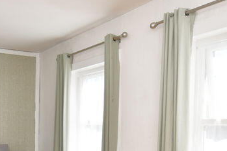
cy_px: 135
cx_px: 44
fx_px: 278
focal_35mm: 44
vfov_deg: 29.3
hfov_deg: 42.4
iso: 100
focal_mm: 10
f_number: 5.6
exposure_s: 1/125
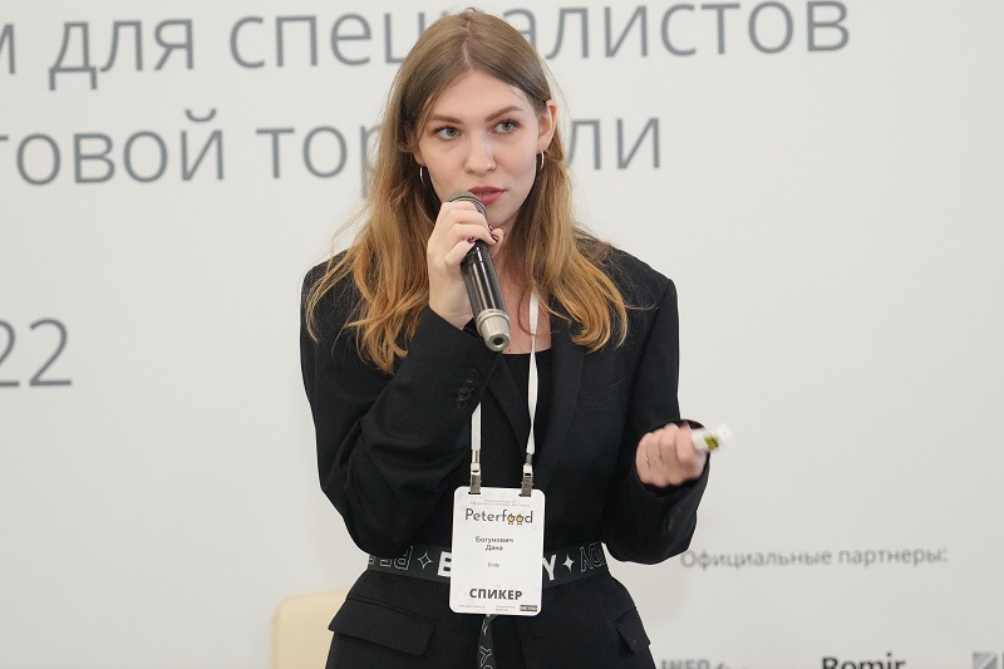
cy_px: 334
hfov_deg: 21.0
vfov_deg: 14.1
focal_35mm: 97
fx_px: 2704
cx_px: 502
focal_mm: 65
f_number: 2.8
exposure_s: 1/200
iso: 6400
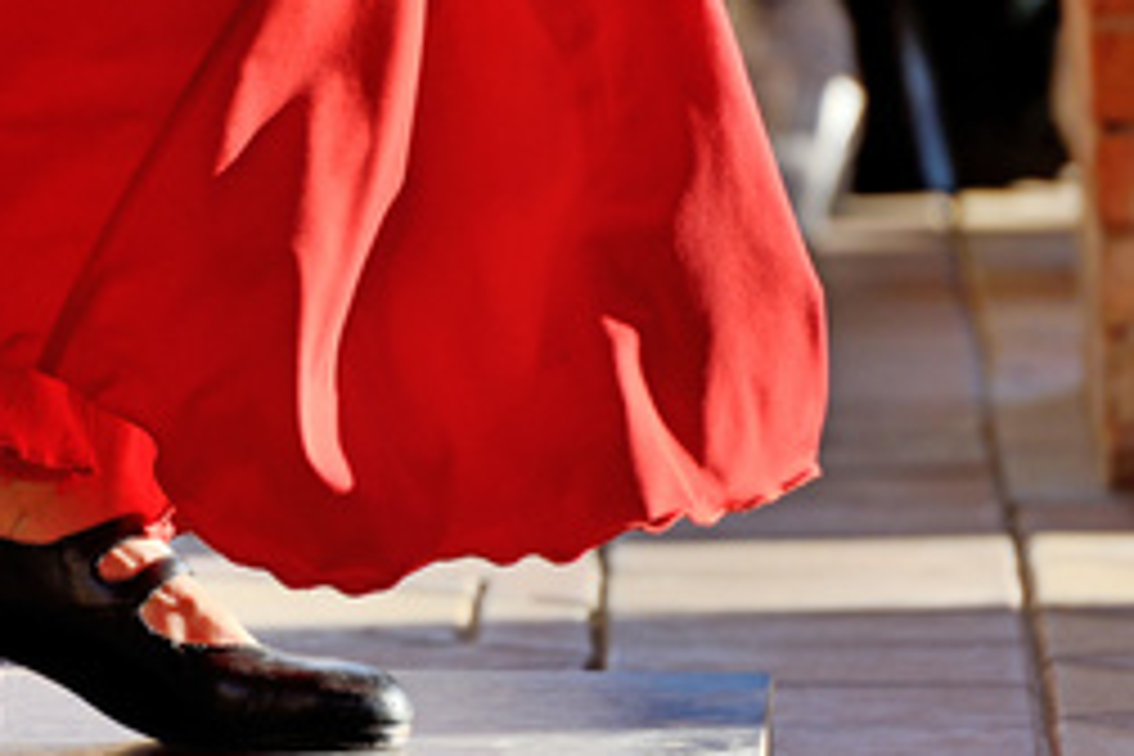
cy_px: 256
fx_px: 18773
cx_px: 184
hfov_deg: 3.5
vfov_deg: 2.3
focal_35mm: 596
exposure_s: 1/640
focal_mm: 300
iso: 200
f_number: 5.6
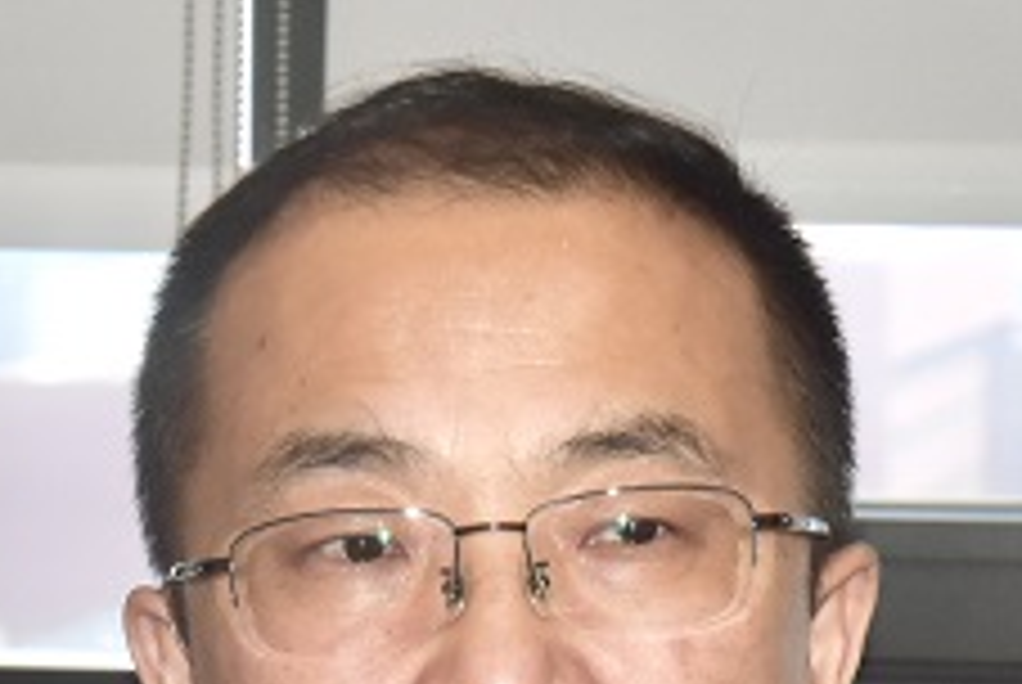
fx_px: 10631
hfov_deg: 5.5
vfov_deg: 3.7
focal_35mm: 374
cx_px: 626
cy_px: 1280
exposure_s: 1/320
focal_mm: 85
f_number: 11
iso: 1100
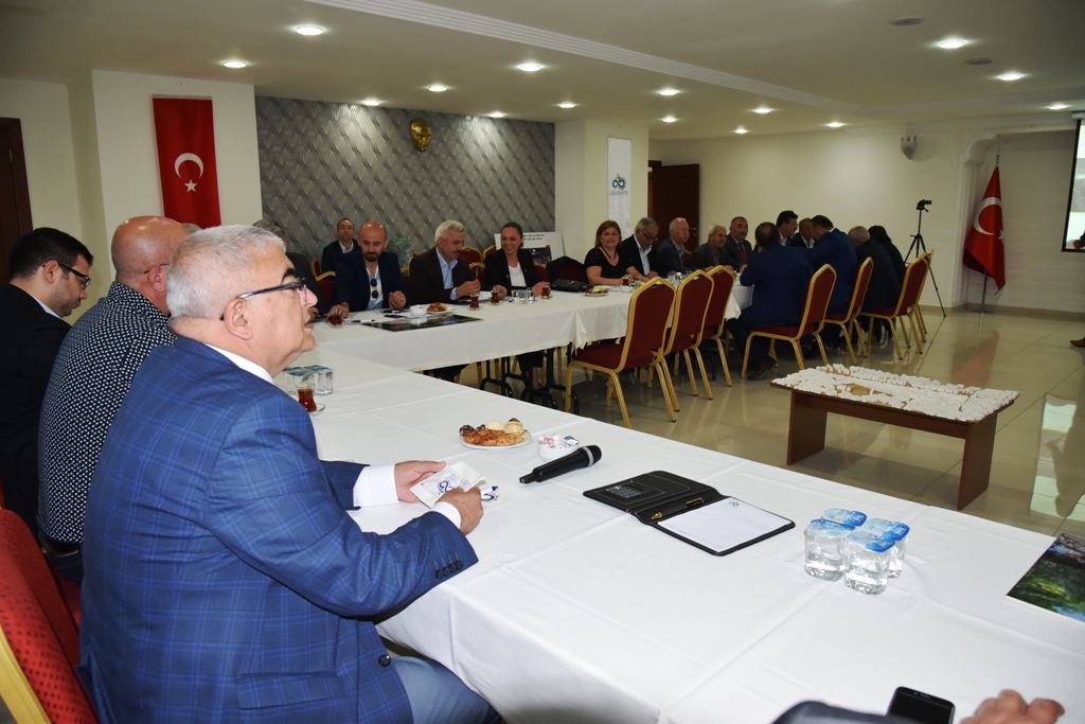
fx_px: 723
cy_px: 362
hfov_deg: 73.7
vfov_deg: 53.1
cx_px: 542
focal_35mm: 24
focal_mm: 24
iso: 2000
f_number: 6.3
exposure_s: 1/100
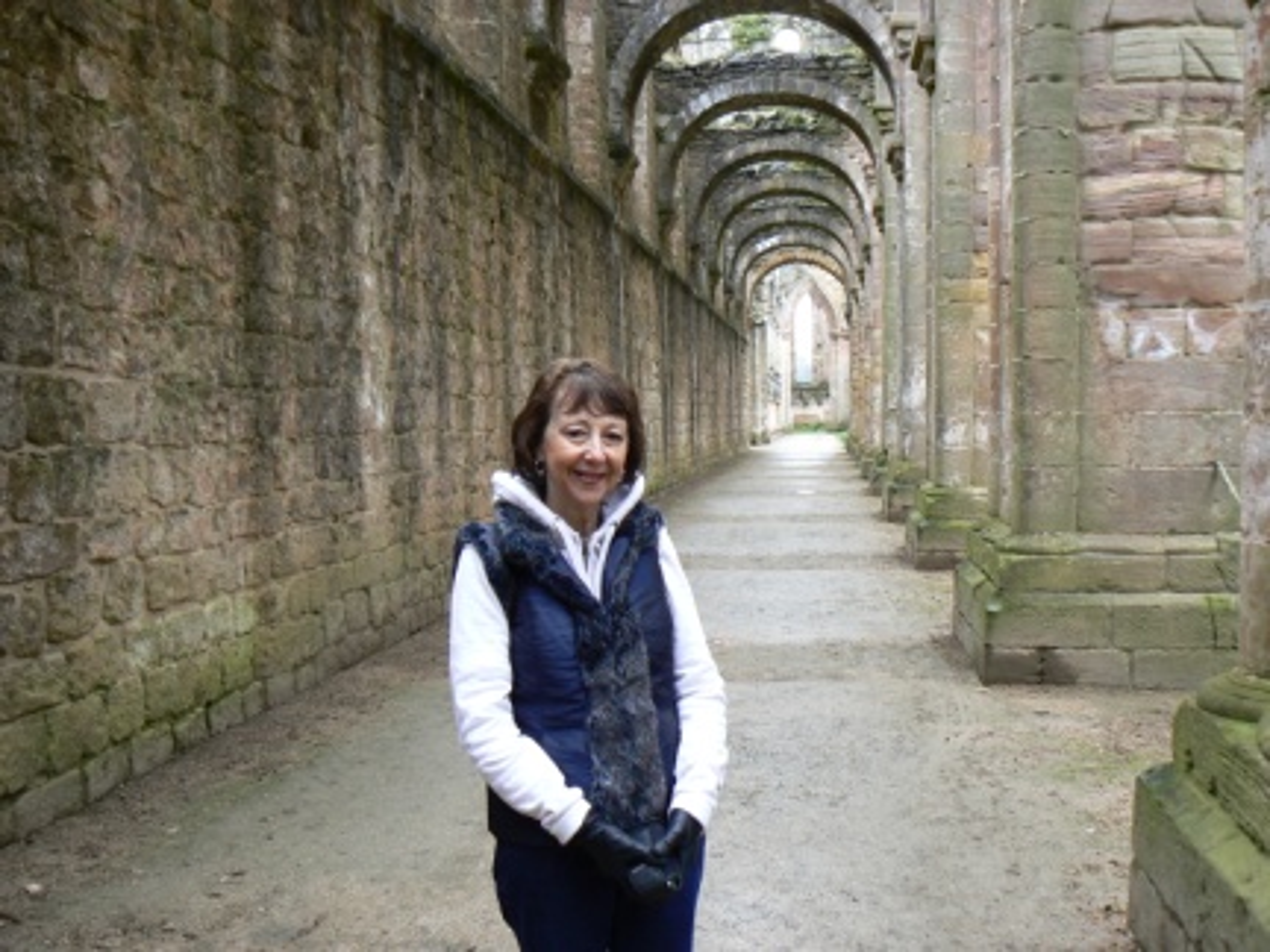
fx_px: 1321
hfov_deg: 51.4
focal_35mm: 36
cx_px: 635
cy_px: 476
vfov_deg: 39.7
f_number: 2.8
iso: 80
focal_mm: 6
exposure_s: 1/30
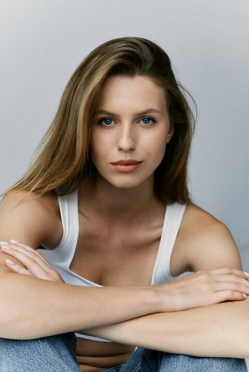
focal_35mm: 85
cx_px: 124
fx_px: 881
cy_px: 186
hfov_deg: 16.1
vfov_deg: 23.9
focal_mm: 85
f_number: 10
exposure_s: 1/160
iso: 640
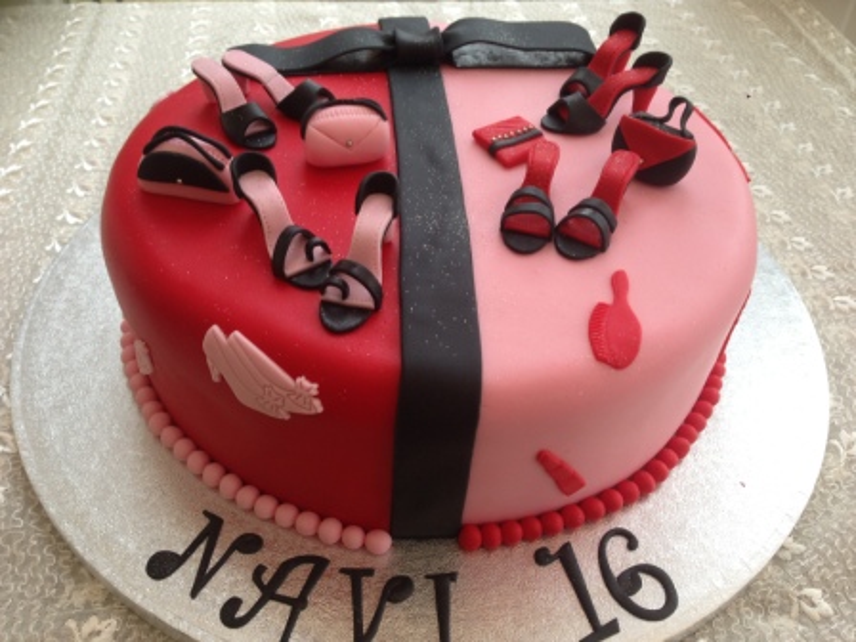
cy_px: 321
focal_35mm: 33
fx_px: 816
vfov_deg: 42.9
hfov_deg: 55.4
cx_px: 428
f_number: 2.4
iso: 50
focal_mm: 4.12
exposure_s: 1/40
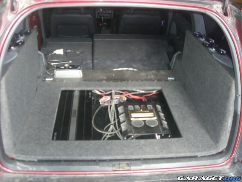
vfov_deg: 37.7
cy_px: 91
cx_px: 121
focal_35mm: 38
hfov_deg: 49.0
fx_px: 266
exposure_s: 1/60
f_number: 2.7
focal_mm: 6.2
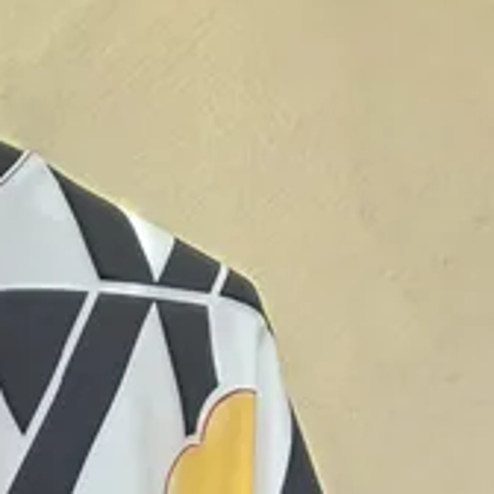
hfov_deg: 18.2
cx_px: -200
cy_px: 973
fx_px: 1405
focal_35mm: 87
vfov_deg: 15.9
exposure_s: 1/100
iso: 500
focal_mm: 6.3
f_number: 1.7
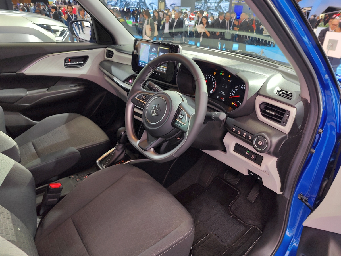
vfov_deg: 58.9
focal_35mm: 23
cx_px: 170
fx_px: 227
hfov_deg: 73.9
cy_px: 128
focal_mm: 6.06
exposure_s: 1/45
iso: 125
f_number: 1.8
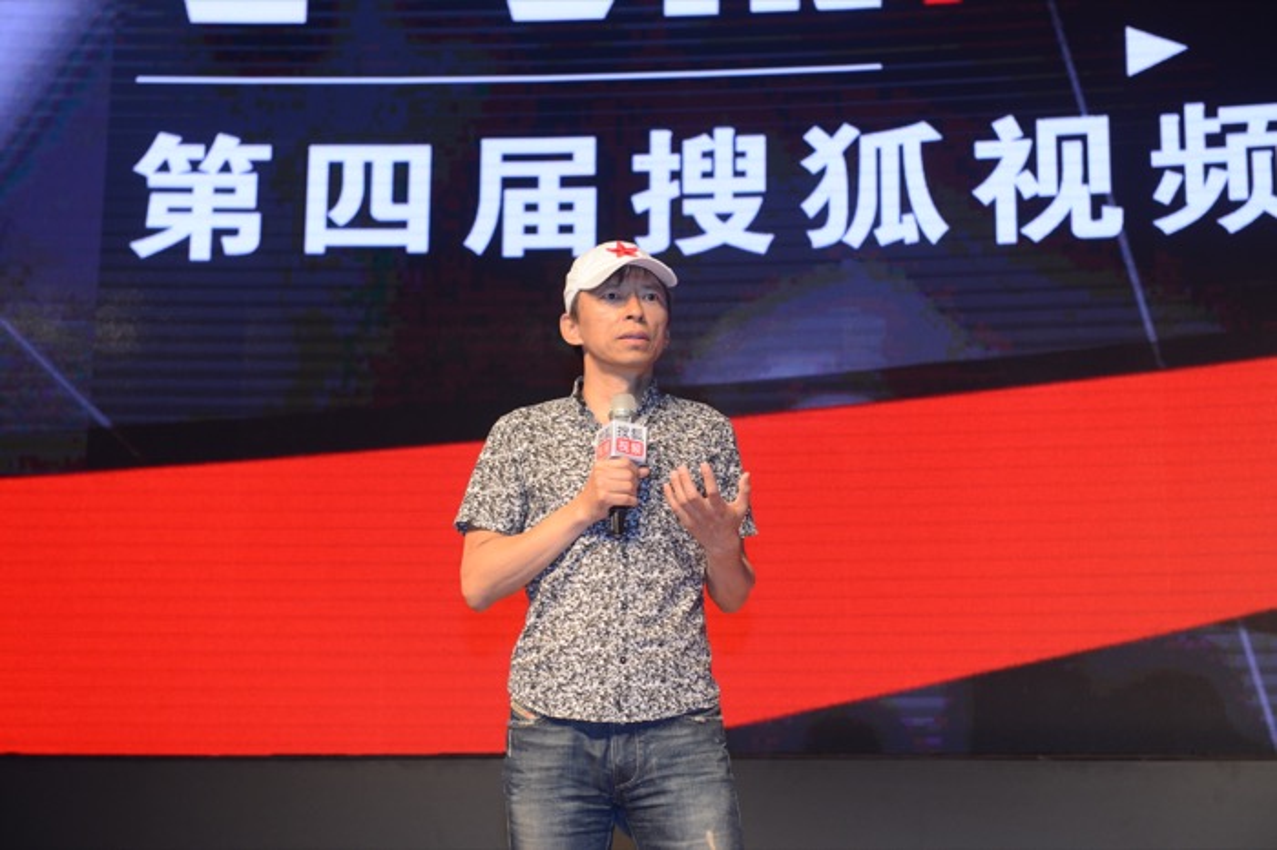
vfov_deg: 19.4
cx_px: 638
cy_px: 425
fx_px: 2482
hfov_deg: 28.9
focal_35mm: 70
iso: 1250
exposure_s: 1/160
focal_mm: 70
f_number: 4
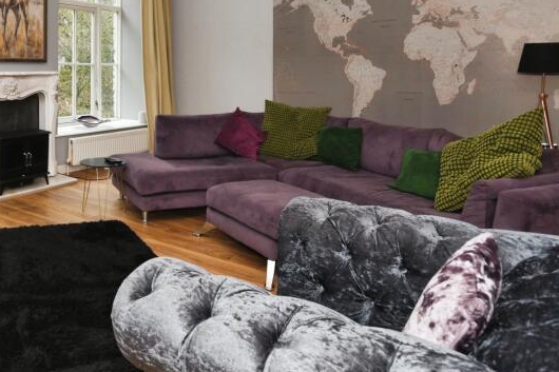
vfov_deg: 43.5
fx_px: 450
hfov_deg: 58.8
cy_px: 94
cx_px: 113
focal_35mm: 29
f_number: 8
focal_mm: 10
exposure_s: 1/60
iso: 400
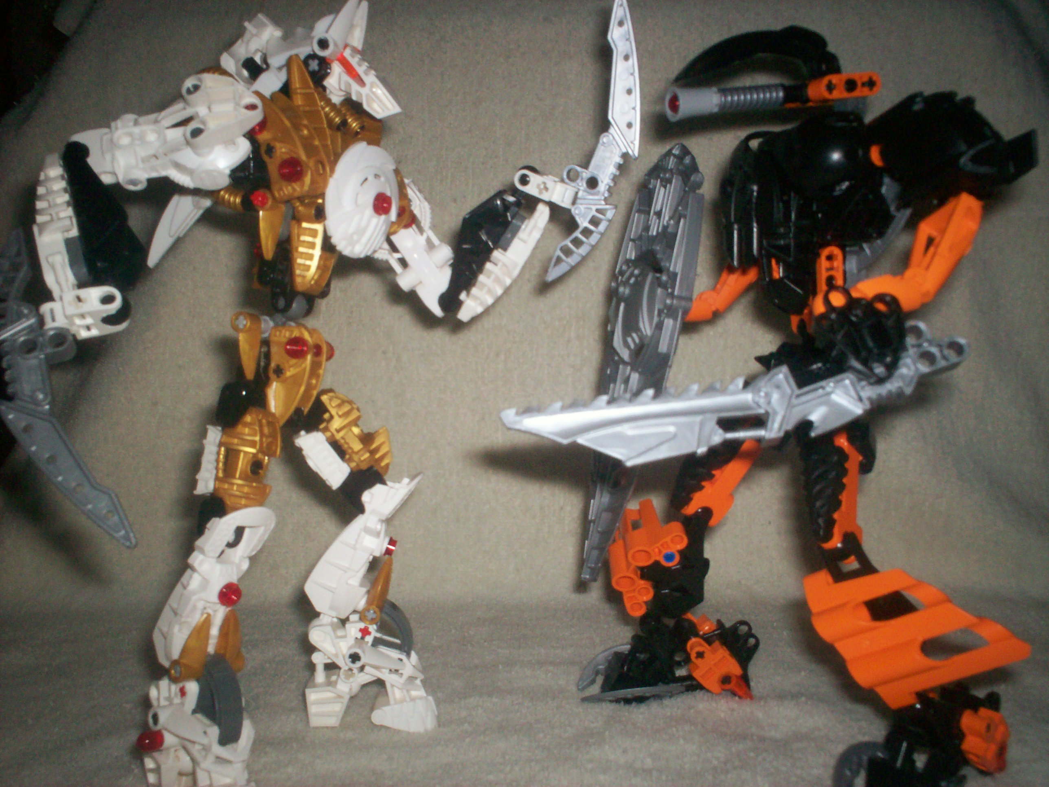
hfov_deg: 51.4
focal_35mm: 36
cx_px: 524
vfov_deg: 39.7
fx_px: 1091
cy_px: 394
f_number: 4.5
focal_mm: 6
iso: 140
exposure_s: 1/60
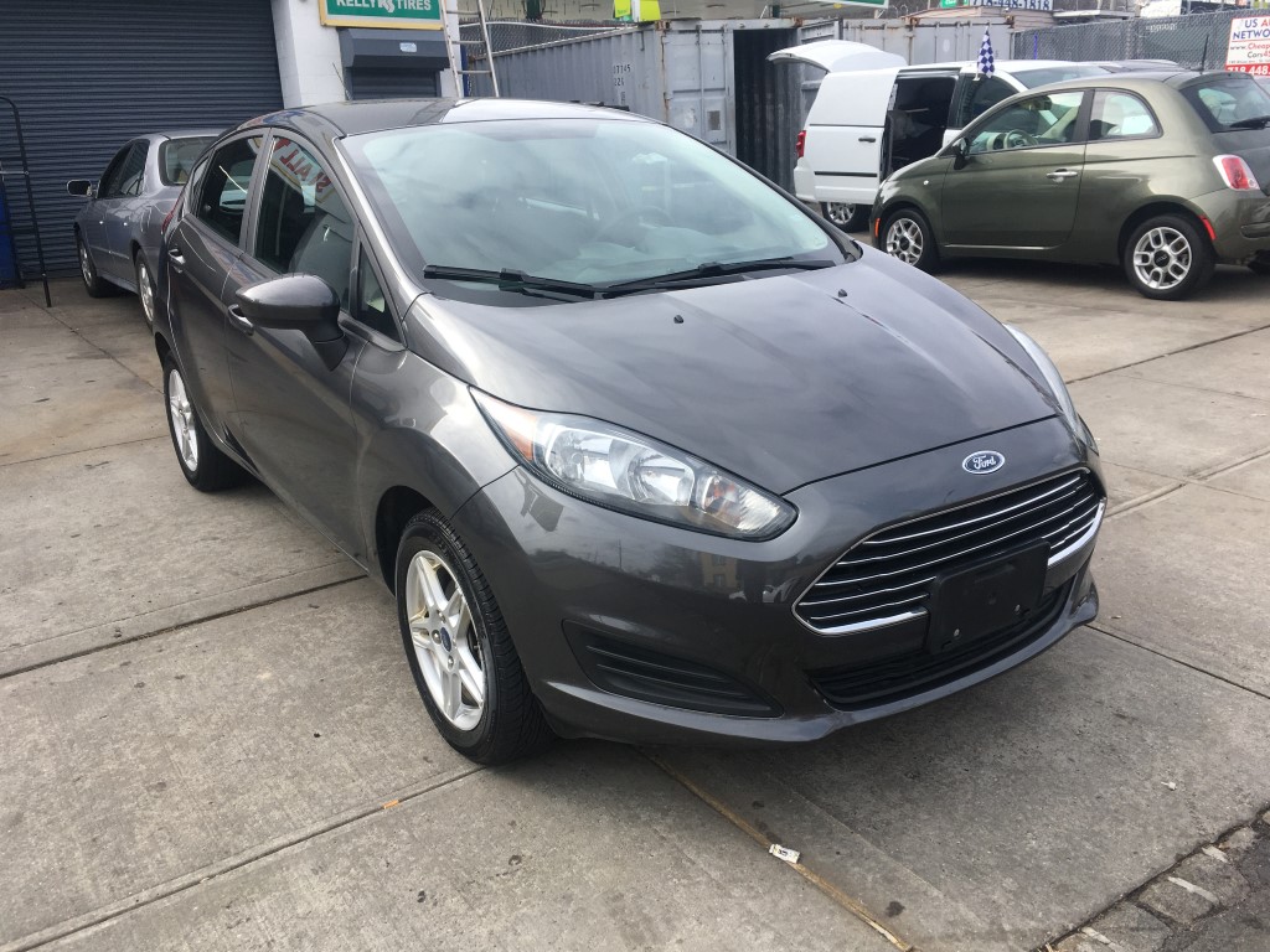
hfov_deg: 61.7
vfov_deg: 48.2
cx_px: 635
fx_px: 1064
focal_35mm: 29
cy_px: 476
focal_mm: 4.15
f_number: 2.2
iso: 25
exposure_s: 1/651
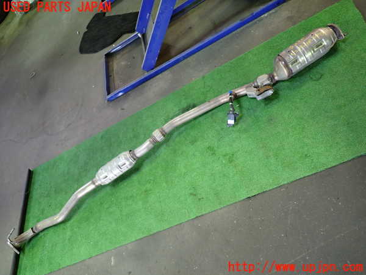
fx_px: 264
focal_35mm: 25
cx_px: 183
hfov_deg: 69.4
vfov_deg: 54.9
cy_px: 138
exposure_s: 1/30
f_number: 2
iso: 400
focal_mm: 4.5
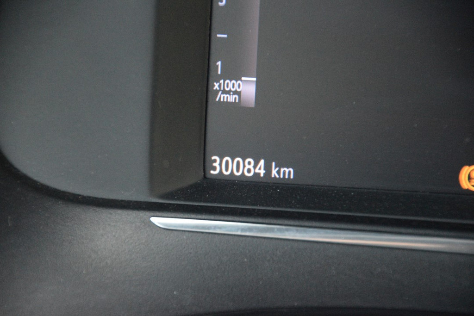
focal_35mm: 375
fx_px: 4938
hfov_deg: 5.5
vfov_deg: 3.7
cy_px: 158
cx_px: 237
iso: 6400
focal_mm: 250
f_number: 6.3
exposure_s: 1/320
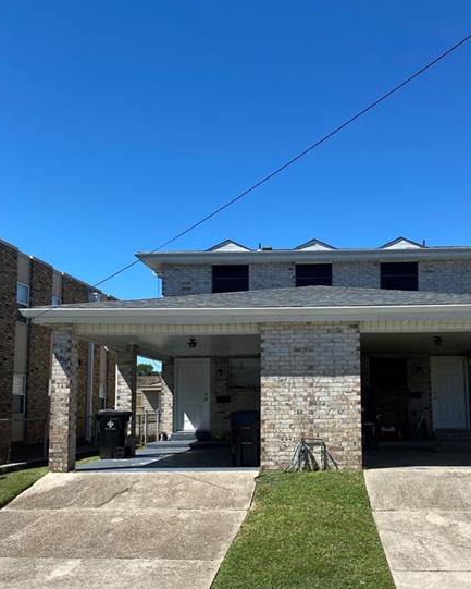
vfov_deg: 49.9
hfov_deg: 40.7
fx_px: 627
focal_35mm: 36
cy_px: 359
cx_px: 307
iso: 32
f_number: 1.8
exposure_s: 1/2755
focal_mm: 4.25
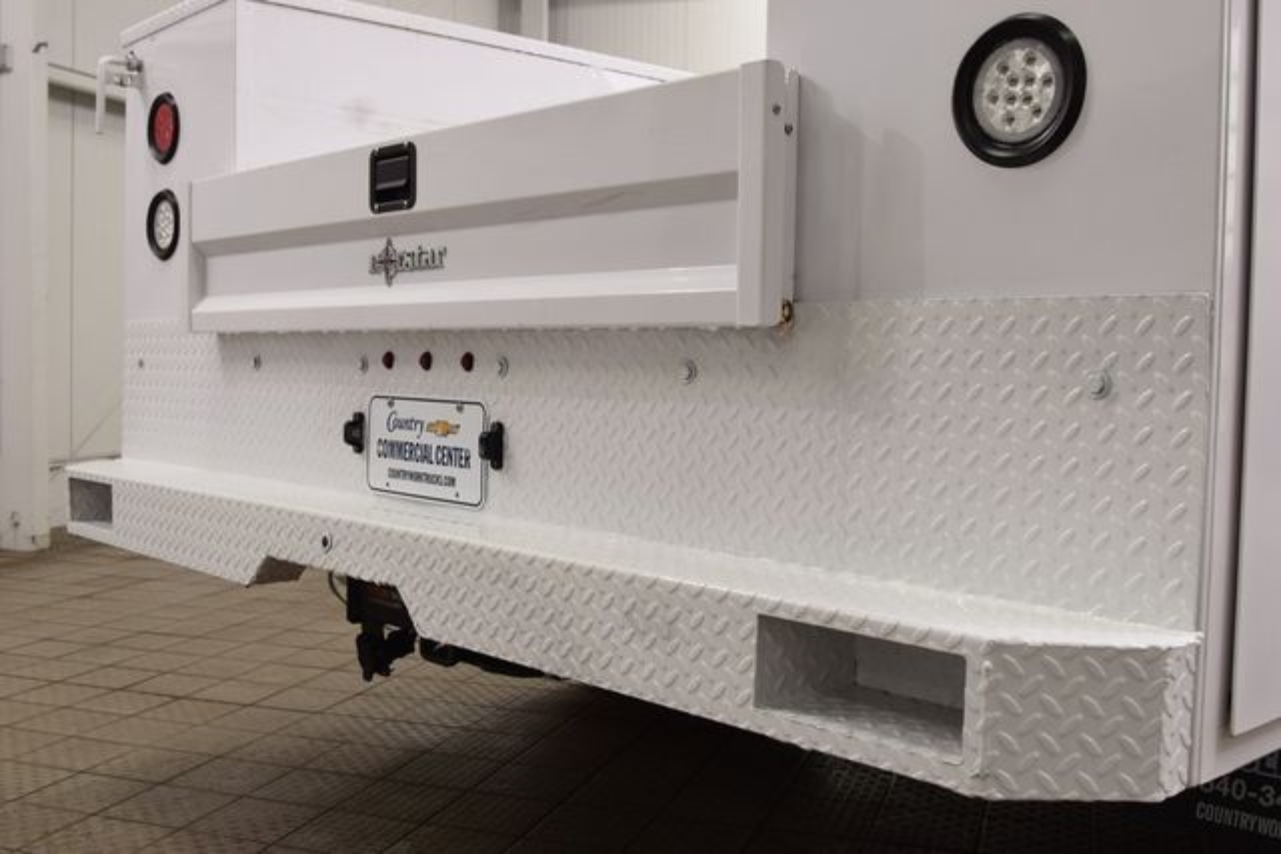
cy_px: 427
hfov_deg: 53.1
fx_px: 1281
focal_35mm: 36
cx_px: 640
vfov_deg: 36.9
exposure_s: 1/30
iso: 400
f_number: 7.1
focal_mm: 24
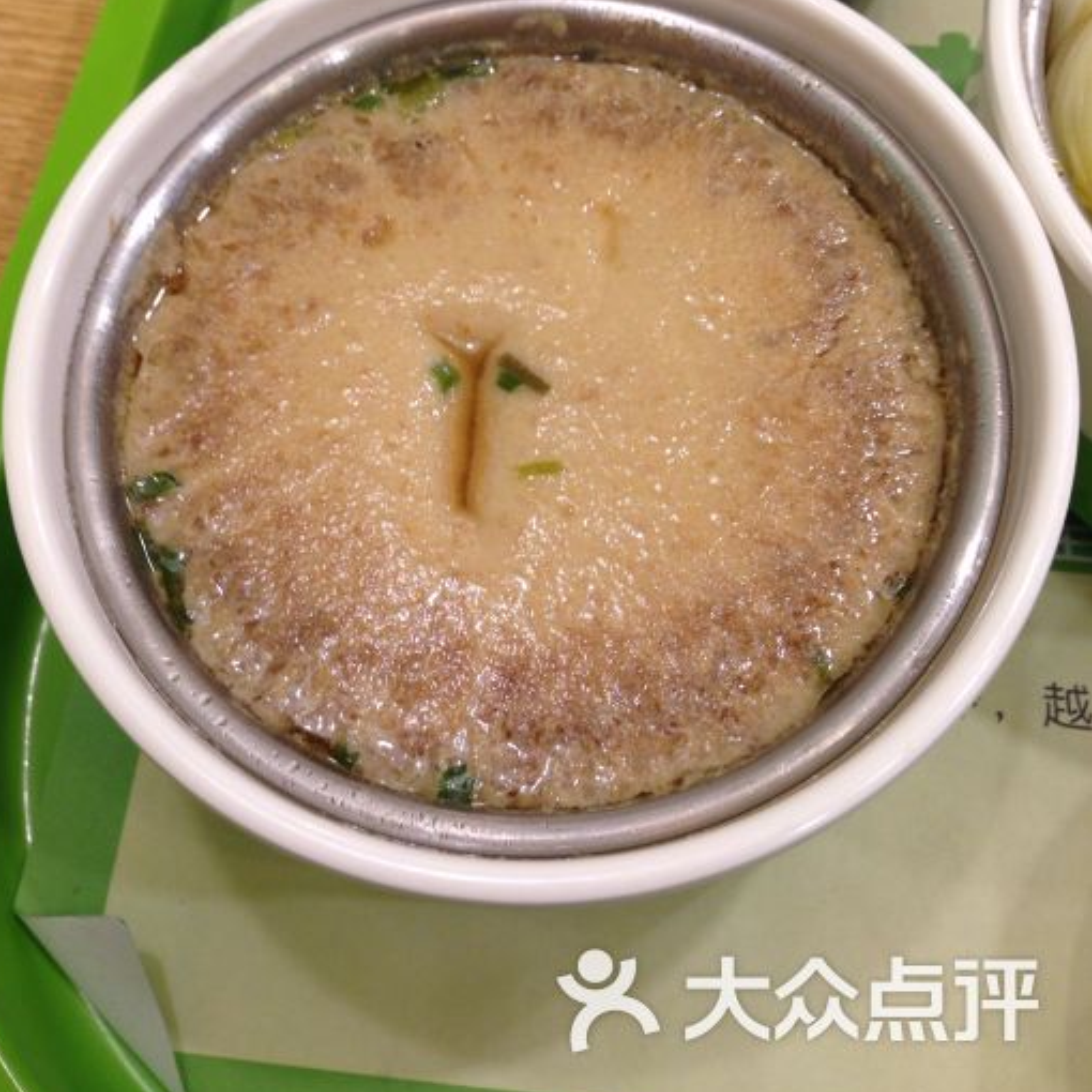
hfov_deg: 41.9
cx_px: 532
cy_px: 362
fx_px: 1428
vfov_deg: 41.3
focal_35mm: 40
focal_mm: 4.12
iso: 50
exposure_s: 1/24
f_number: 2.4
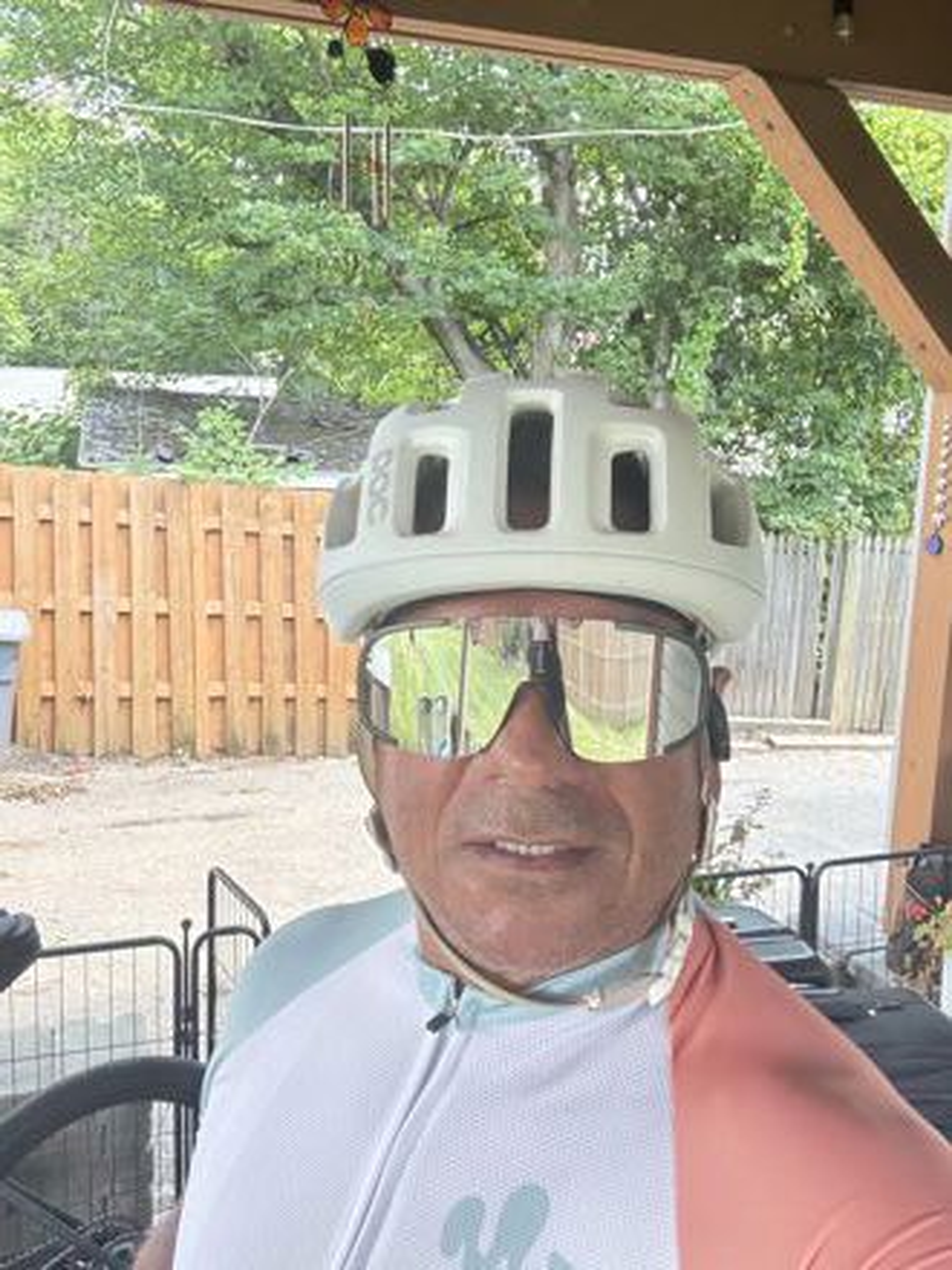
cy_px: 635
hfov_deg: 46.8
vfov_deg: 60.0
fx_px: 1100
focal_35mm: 30
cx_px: 476
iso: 160
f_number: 1.9
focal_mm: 2.69
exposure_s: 1/60
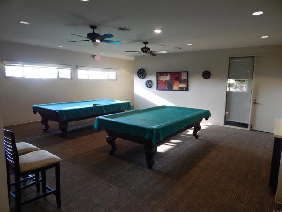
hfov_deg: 76.4
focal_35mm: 22
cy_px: 106
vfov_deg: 61.1
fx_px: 179
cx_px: 141
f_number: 3
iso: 400
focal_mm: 4
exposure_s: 1/80
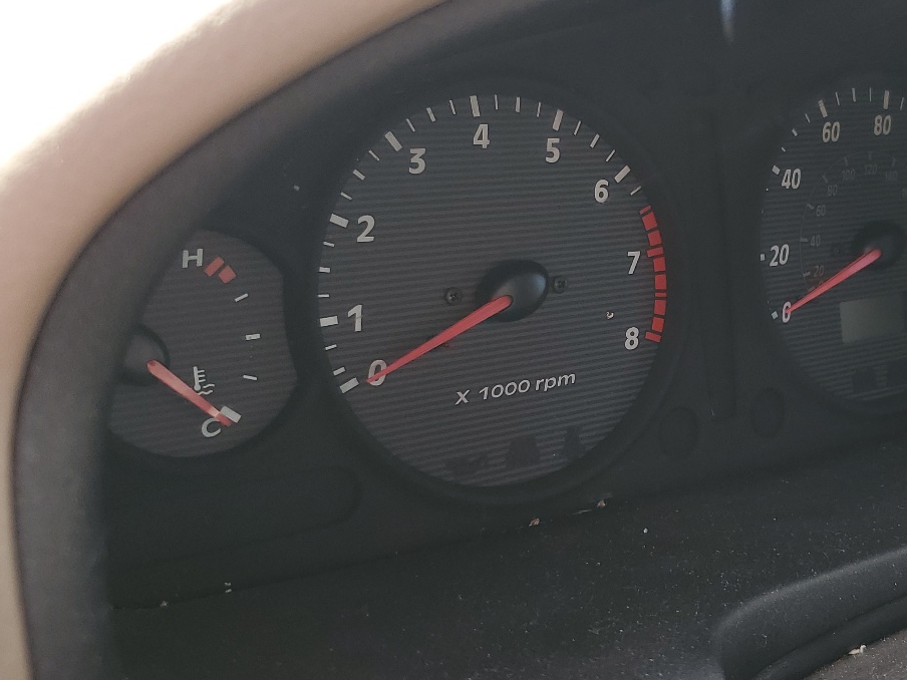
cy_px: 292
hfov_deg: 39.7
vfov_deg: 31.5
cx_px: 721
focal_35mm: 46
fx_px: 1205
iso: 50
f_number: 1.5
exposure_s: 1/182
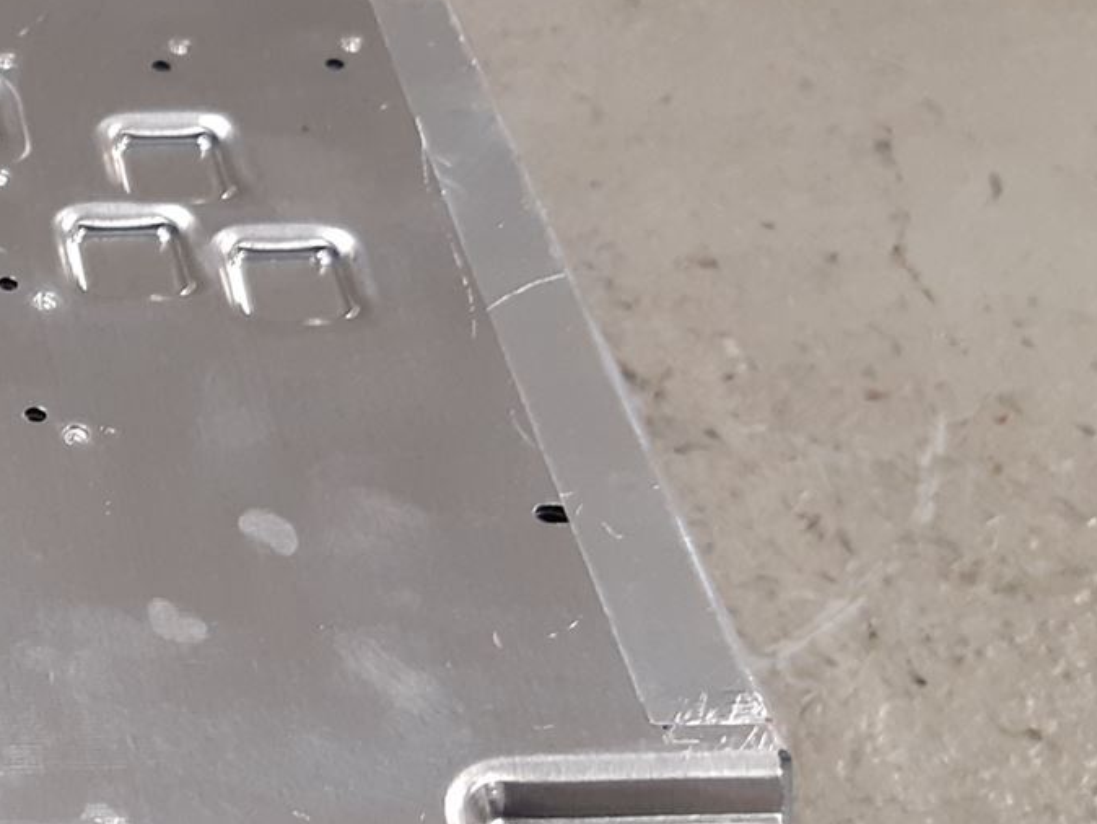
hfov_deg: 21.9
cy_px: 529
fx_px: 2504
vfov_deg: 18.6
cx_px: -381
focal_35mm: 79
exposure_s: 1/50
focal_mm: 3.93
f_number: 1.7
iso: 125
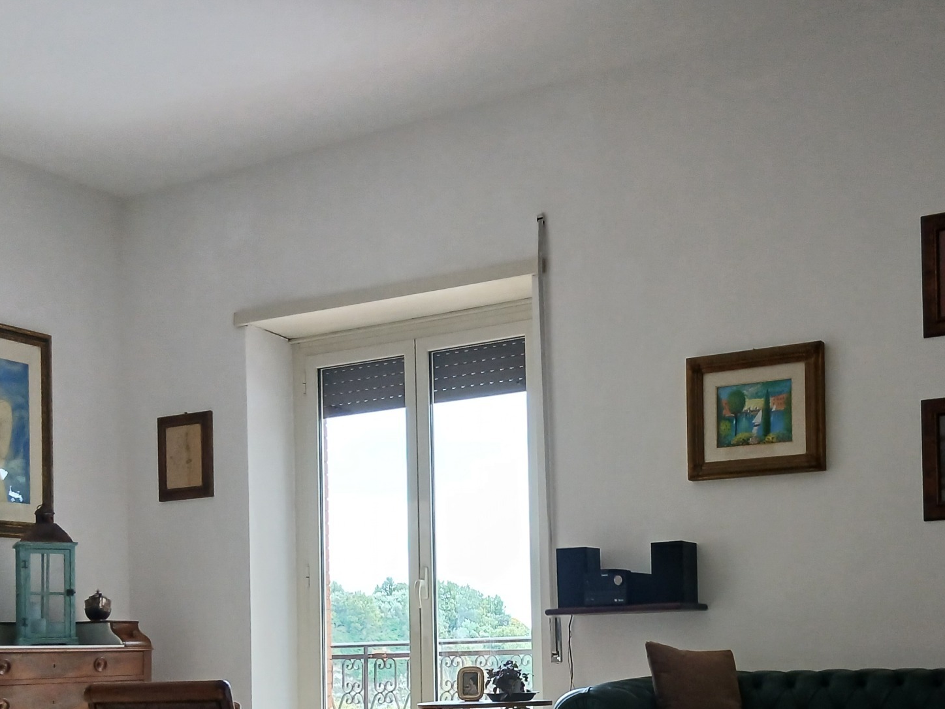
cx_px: 585
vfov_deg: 30.5
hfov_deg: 41.0
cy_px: 595
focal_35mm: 46
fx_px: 1256
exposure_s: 1/50
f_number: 1.8
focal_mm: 3.98
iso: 200
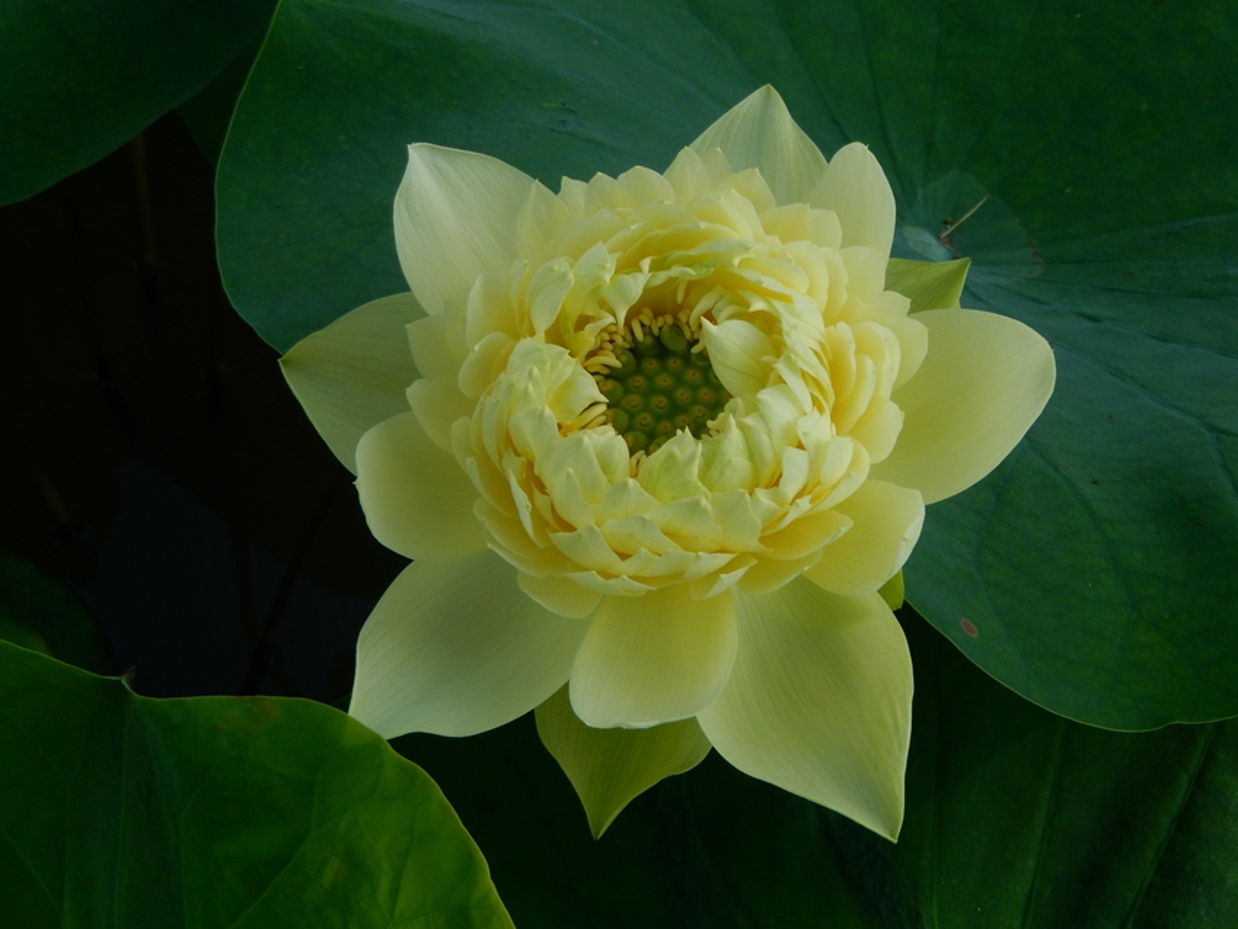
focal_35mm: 73
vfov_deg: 20.2
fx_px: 2611
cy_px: 464
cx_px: 619
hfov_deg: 26.7
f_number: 4.9
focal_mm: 13.1
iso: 125
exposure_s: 1/640
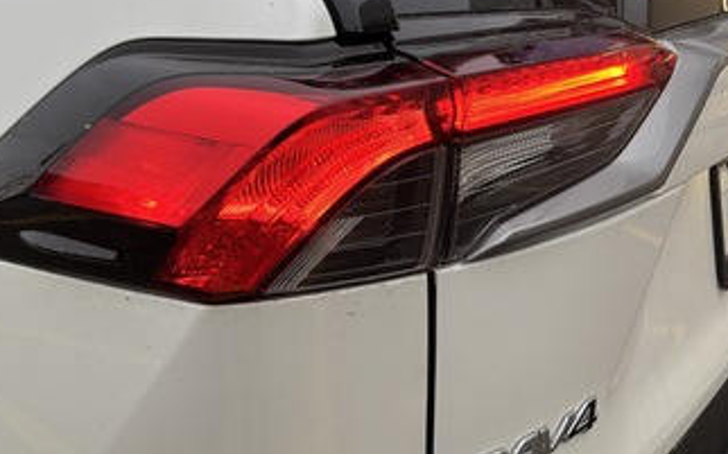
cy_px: 105
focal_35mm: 36
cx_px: 296
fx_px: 714
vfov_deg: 34.4
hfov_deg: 53.7
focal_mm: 5.96
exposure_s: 1/121
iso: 80
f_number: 1.6
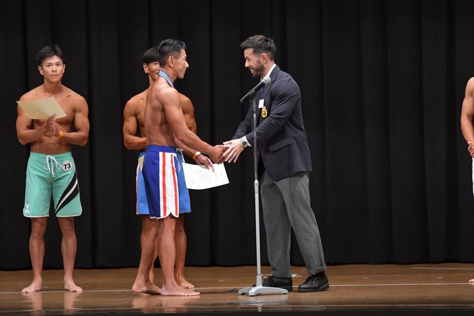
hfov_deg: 9.5
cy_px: 158
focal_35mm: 217
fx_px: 2856
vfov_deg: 6.3
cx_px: 237
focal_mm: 145
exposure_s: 1/400
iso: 6400
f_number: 5.6
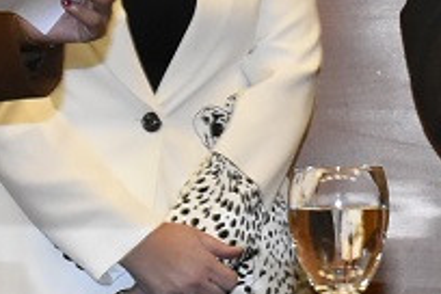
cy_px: -99
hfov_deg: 5.1
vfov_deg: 3.5
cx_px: 804
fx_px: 4851
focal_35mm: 396
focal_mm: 42
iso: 3200
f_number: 9
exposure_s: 1/80
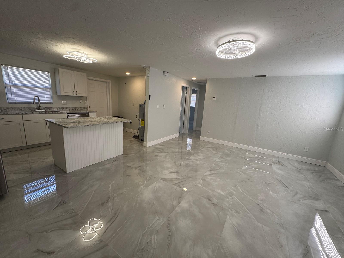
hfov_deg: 102.1
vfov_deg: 85.7
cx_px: 172
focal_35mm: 14
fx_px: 139
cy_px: 129
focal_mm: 2.22
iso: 80
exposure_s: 1/120
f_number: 2.2
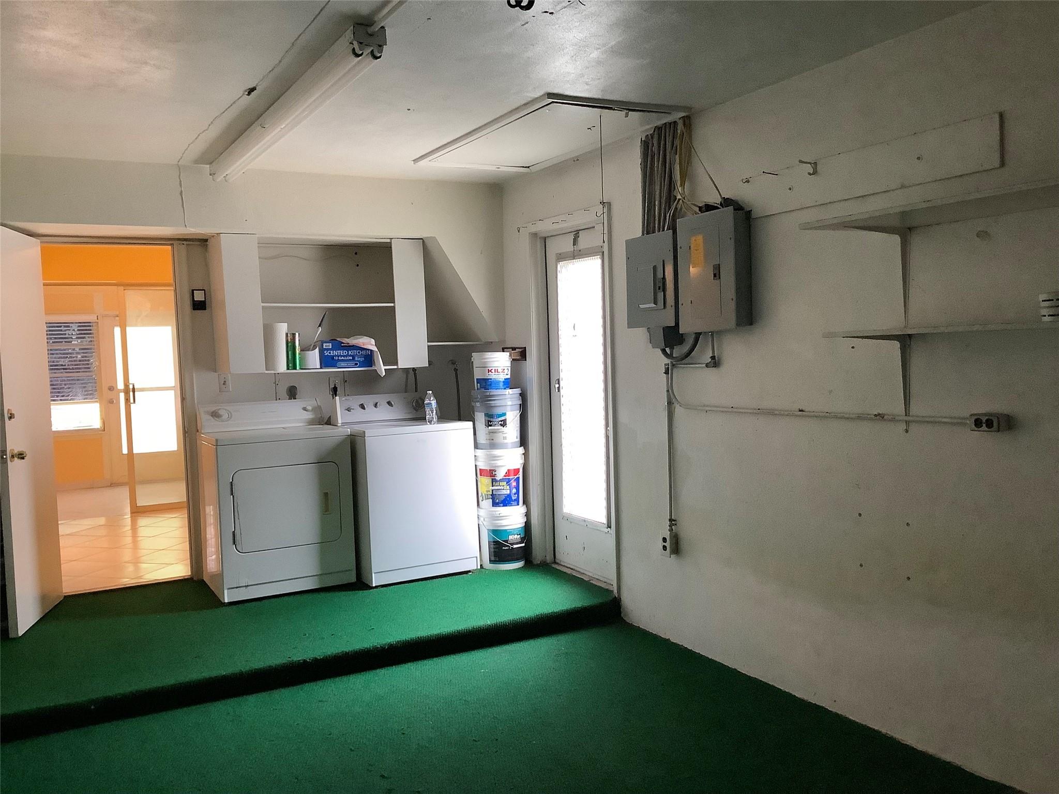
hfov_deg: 58.4
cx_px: 530
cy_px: 397
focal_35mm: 31
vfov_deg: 45.4
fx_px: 948
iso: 400
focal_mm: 3.3
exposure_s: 1/60
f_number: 2.4
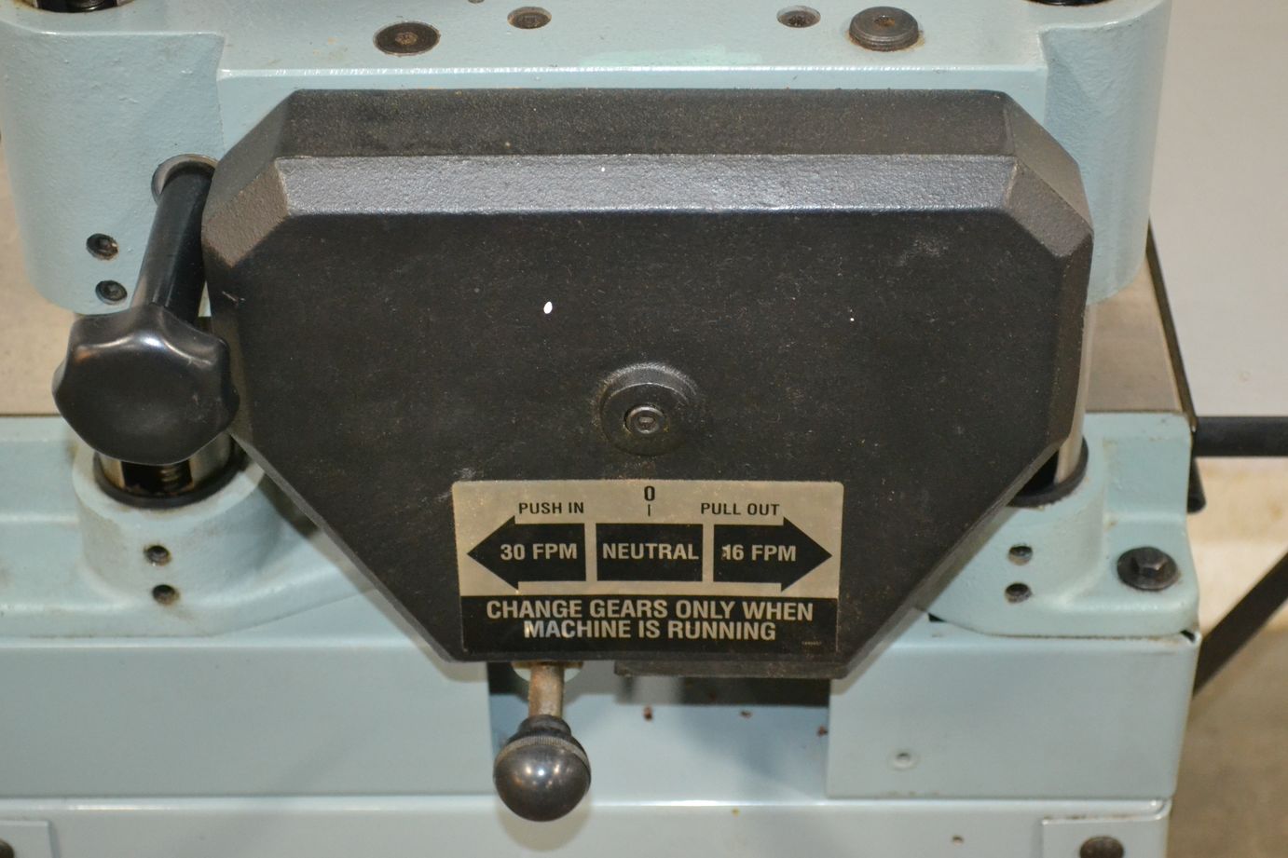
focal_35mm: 72
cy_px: 429
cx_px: 644
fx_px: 2576
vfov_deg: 18.9
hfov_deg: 28.1
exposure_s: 1/60
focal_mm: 48
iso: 3200
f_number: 5.3
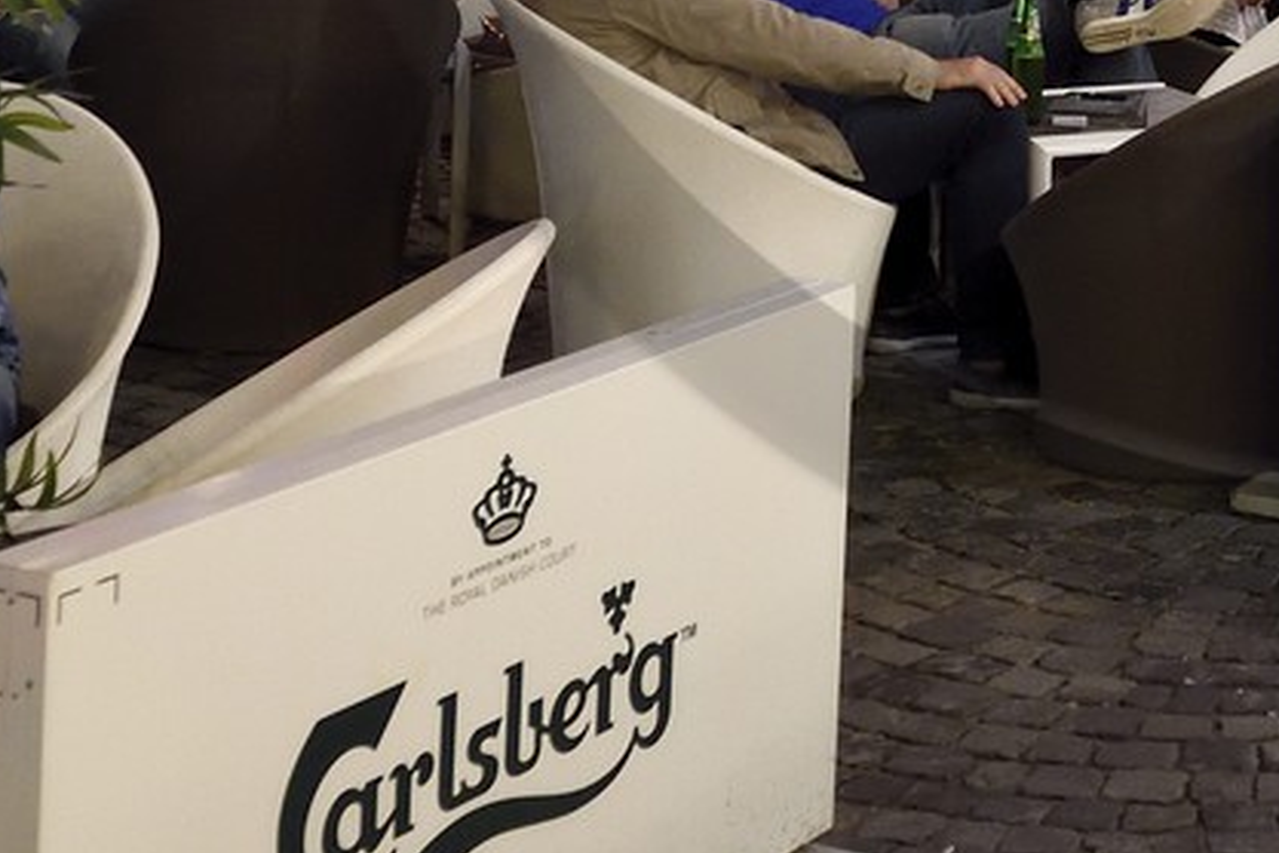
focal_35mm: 92
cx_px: 1457
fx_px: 3268
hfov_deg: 20.9
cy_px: -629
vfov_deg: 13.5
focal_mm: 24
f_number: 4
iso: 3200
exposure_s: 1/25
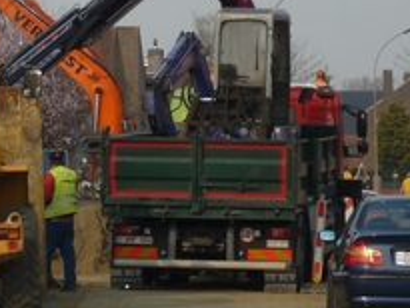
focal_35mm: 292
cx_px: -62
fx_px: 3461
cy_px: 24
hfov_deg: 6.7
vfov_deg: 5.1
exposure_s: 1/400
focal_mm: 16.5
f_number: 5.1
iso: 100
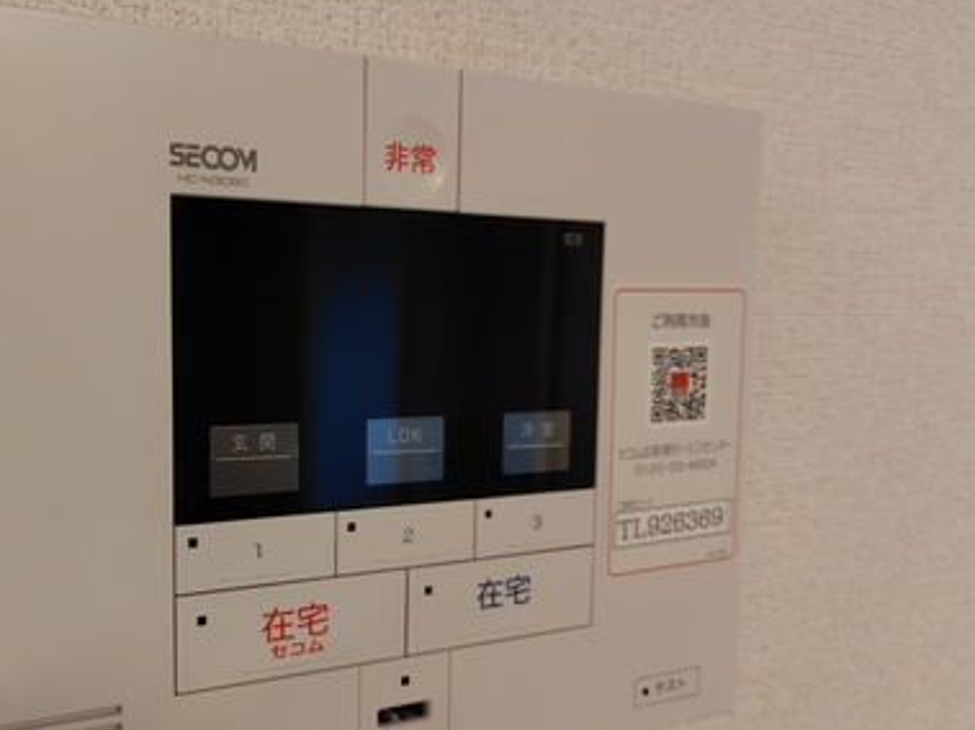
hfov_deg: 52.6
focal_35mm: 34
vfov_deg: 41.6
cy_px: 424
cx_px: 298
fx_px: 957
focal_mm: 5.6
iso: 212
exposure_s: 1/60
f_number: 1.9
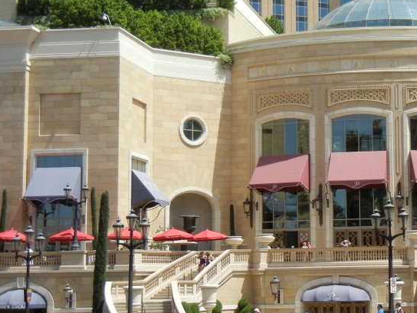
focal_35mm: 85
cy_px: 151
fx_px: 1024
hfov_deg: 22.3
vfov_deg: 17.4
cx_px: 392
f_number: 3.8
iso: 160
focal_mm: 8.1
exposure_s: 1/926
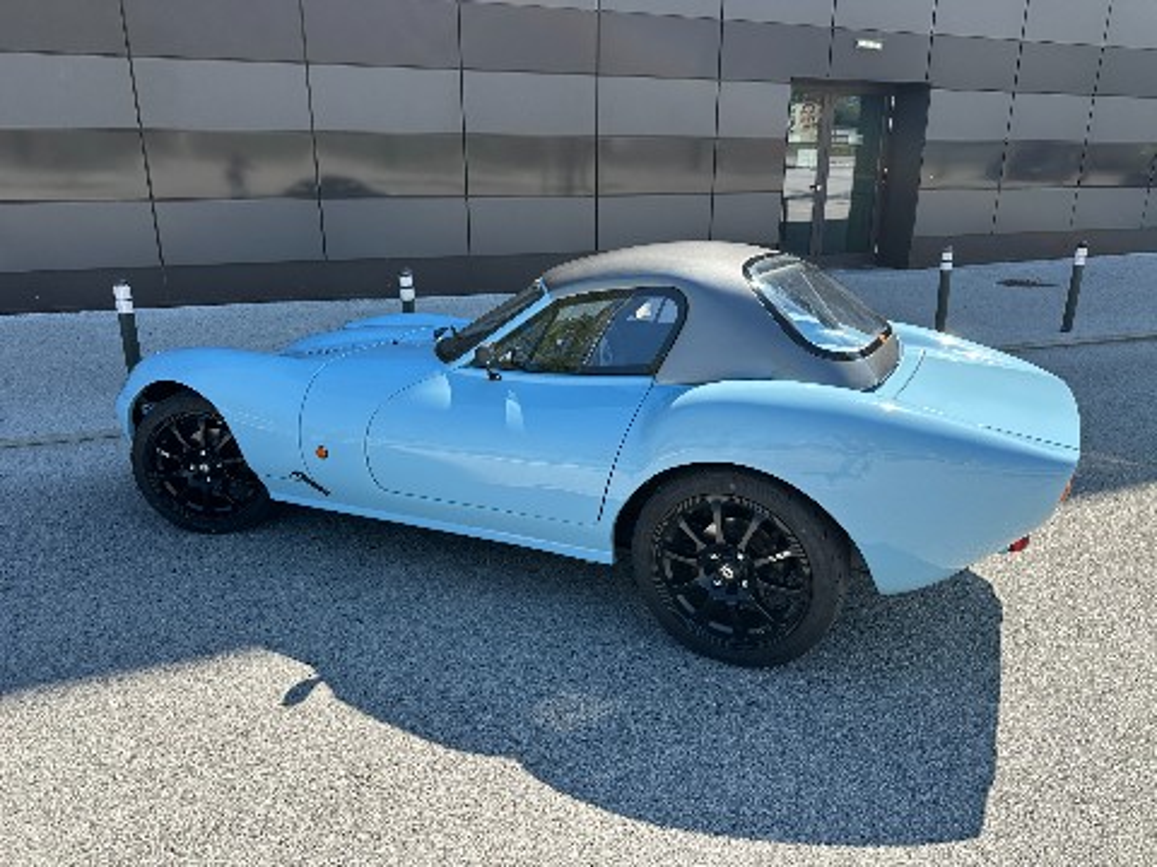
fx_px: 802
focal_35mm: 24
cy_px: 434
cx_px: 578
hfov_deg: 71.6
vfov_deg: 56.8
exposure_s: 1/1812
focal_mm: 6.86
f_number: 1.78
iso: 80
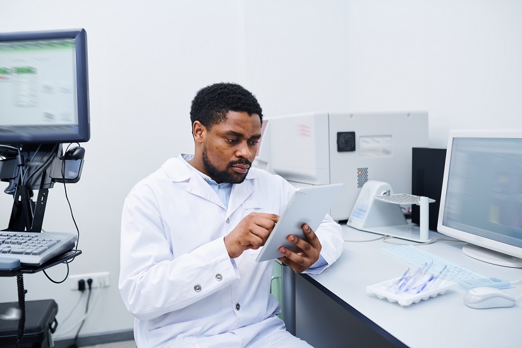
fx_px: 508
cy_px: 174
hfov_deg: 54.4
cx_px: 261
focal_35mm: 35
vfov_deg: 37.9
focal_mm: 35
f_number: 2.8
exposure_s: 1/200
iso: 500
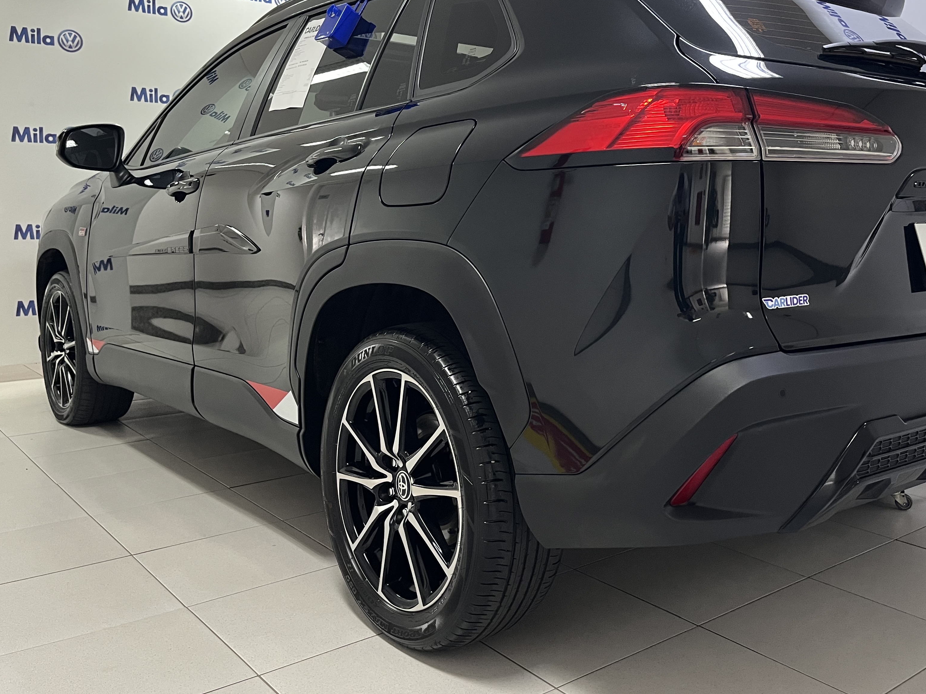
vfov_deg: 41.4
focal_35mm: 34
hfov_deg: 53.6
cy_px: 250
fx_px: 909
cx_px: 555
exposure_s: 1/60
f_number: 1.6
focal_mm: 5.1
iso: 320
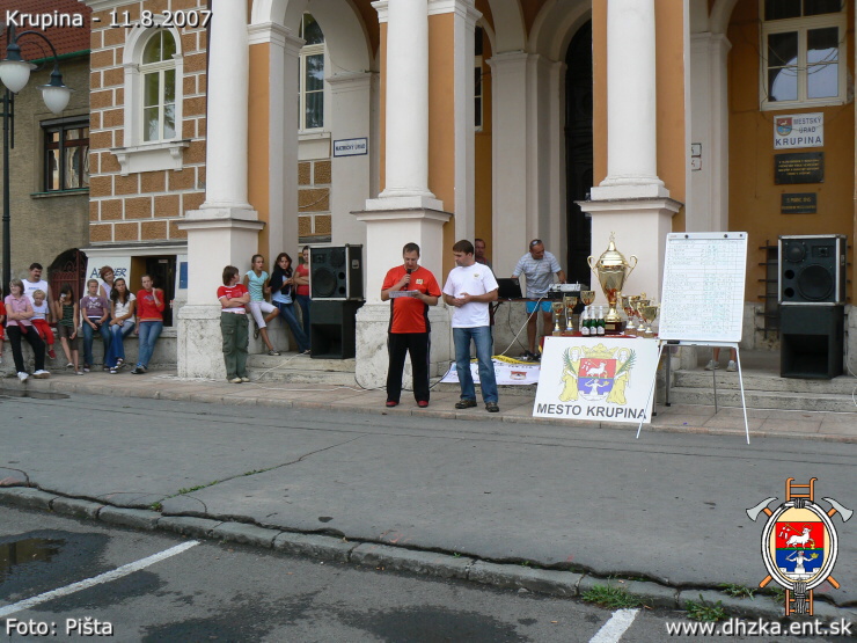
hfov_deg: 51.4
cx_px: 428
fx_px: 891
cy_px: 322
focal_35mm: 36
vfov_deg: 39.7
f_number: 5.6
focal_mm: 6
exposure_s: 1/200
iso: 80
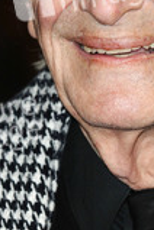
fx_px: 3518
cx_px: 127
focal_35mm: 548
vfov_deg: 3.8
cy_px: 59
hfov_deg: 2.5
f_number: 4.5
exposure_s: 1/200
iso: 320
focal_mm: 145
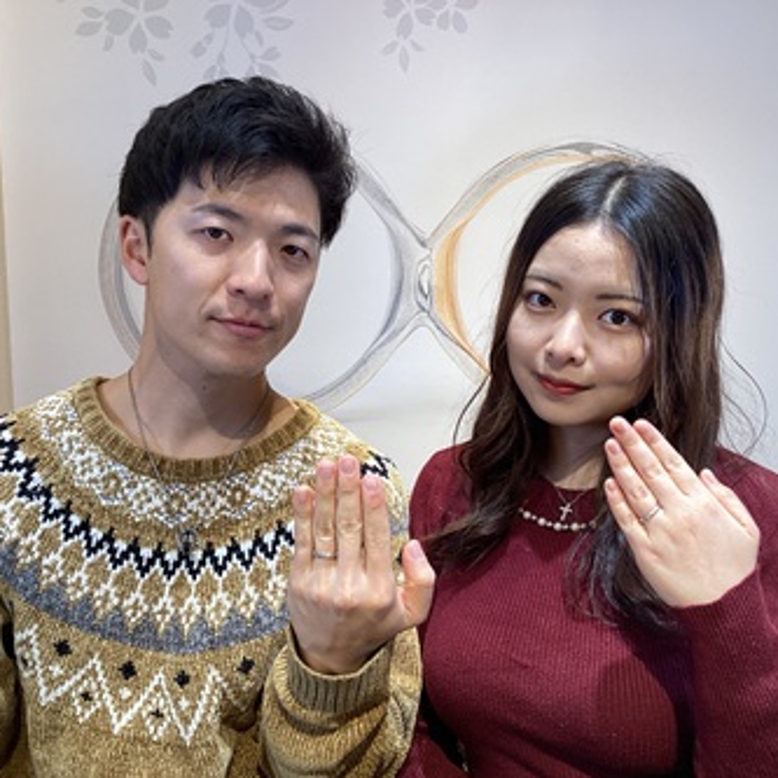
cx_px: 423
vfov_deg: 44.9
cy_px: 389
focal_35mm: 37
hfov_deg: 44.9
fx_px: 941
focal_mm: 3.3
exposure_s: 1/50
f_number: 2.4
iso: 50
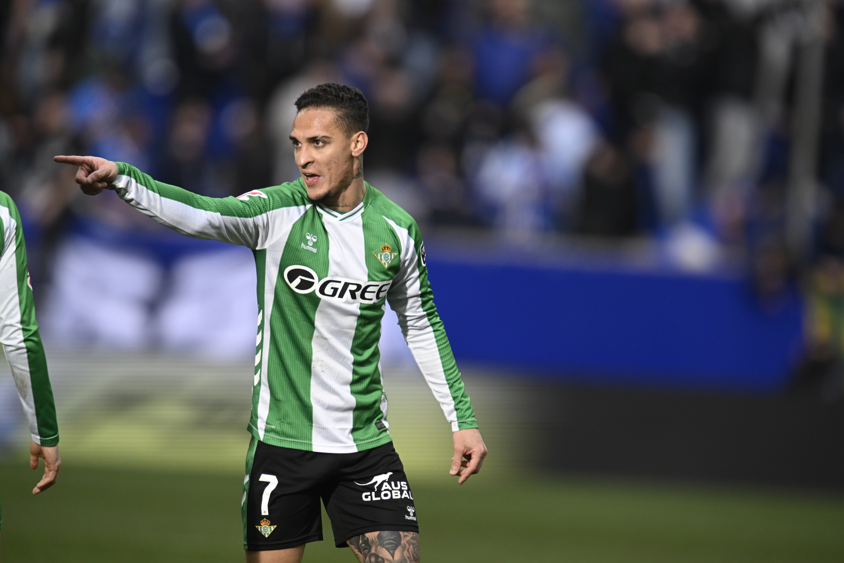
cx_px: 422
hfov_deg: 2.6
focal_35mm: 800
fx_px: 18754
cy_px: 282
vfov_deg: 1.7
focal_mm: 800
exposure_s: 1/2000
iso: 2000
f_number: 5.6
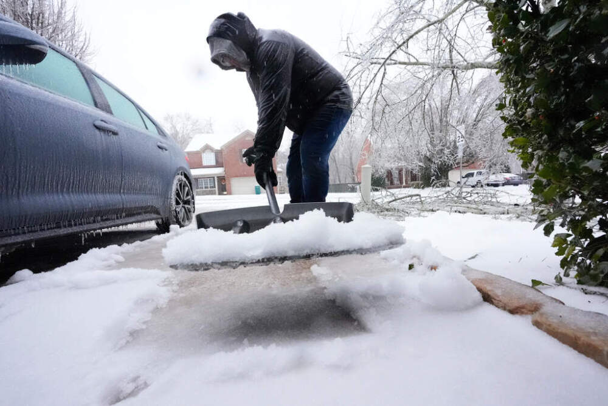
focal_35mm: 16
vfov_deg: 73.8
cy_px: 203
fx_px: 270
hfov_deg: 96.7
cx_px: 304
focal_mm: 16
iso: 12800
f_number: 9
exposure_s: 1/640
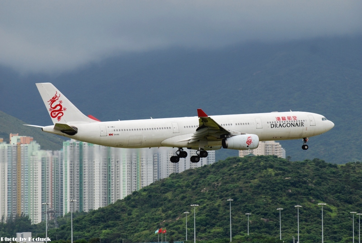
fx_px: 3023
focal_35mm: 300
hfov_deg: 6.9
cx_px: 181
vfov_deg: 4.6
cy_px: 122
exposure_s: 1/500
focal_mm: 200
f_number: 5
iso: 200
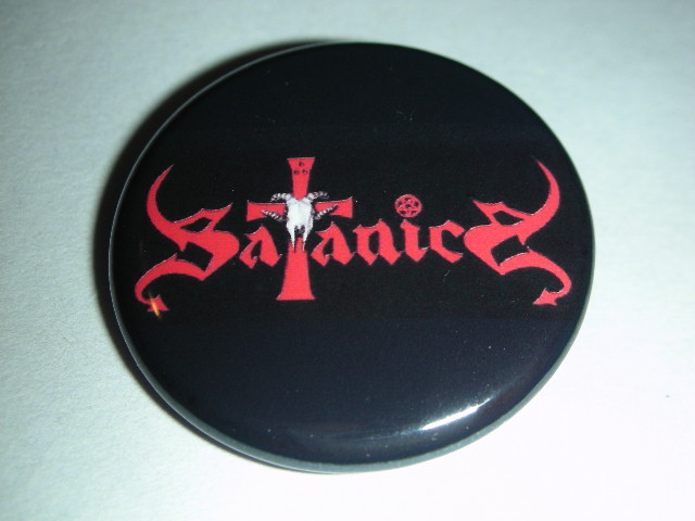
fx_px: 1064
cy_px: 260
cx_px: 348
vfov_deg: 27.5
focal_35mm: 53
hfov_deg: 36.2
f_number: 10.5
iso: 50
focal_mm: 8.8
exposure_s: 1/60.1
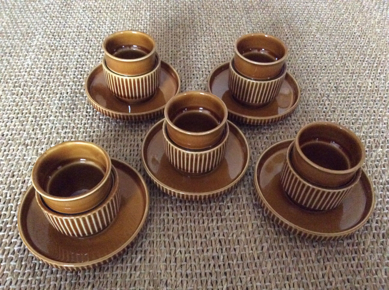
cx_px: 194
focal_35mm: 32
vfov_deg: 44.1
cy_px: 145
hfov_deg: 56.9
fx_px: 359
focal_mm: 3.3
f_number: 2.4
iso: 800
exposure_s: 1/17
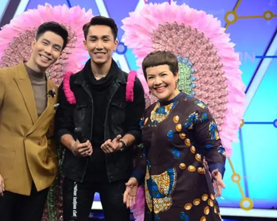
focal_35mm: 165
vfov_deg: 9.4
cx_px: 104
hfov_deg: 11.7
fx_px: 1352
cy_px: 112
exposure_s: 1/500
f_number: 5.3
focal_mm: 90
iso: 2000
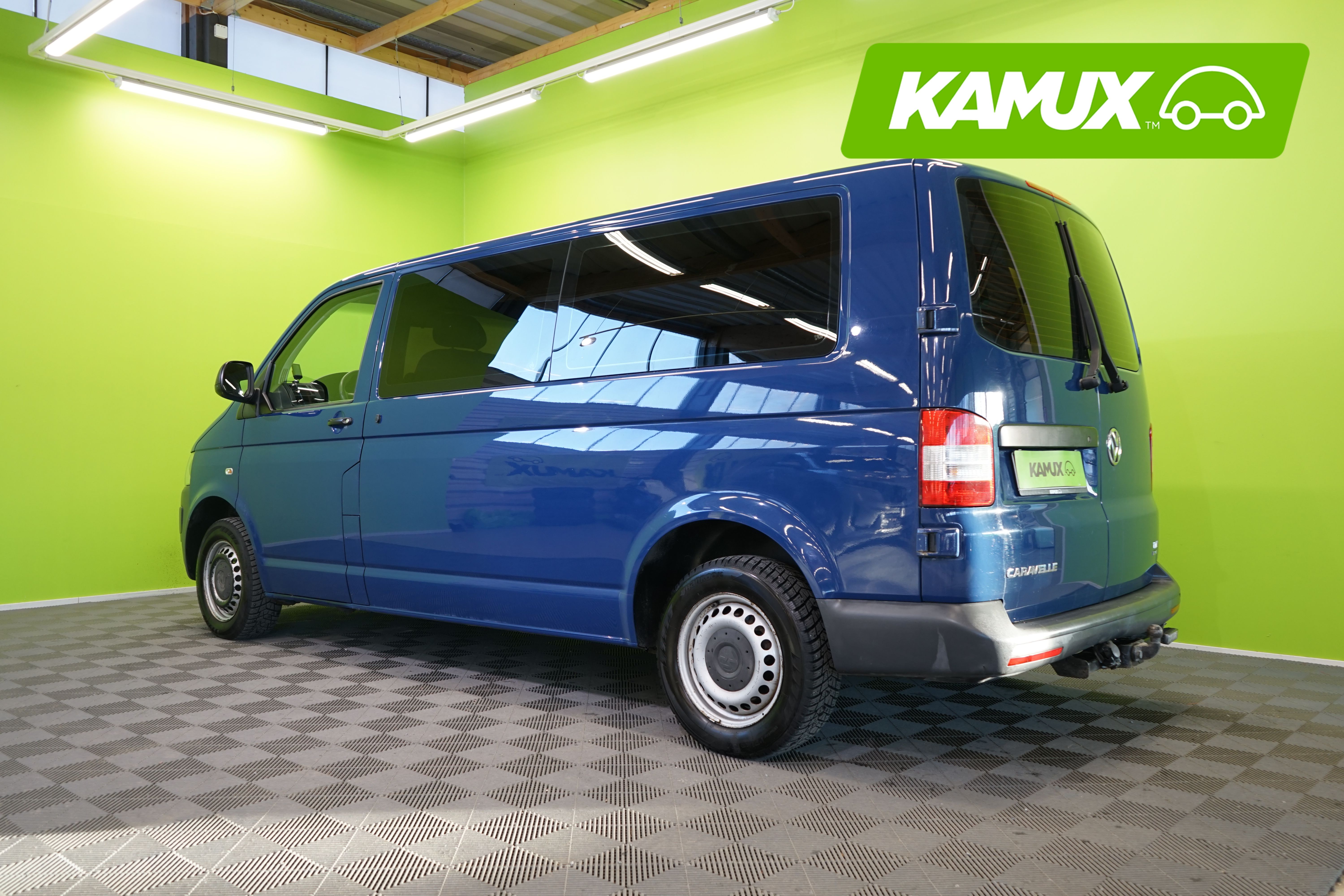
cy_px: 448
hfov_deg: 63.7
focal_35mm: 29
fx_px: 1083
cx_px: 672
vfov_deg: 45.0
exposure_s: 1/30
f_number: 5
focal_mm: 29
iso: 500
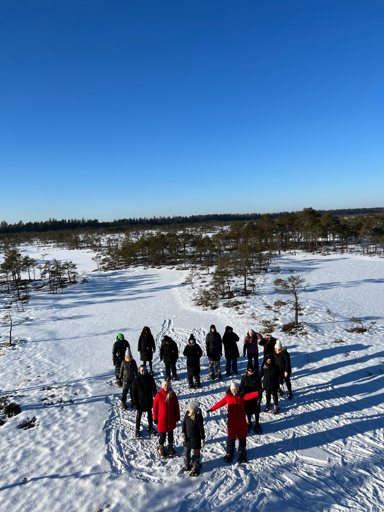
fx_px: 385
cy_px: 256
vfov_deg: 67.3
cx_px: 192
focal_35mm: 26
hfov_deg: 53.1
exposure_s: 1/5319
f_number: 1.5
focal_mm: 5.7
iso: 50
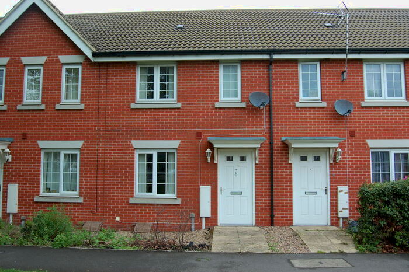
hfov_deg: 62.0
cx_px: 204
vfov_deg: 43.6
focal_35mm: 30
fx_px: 341
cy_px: 136
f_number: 6.3
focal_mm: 20
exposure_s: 1/160
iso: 200
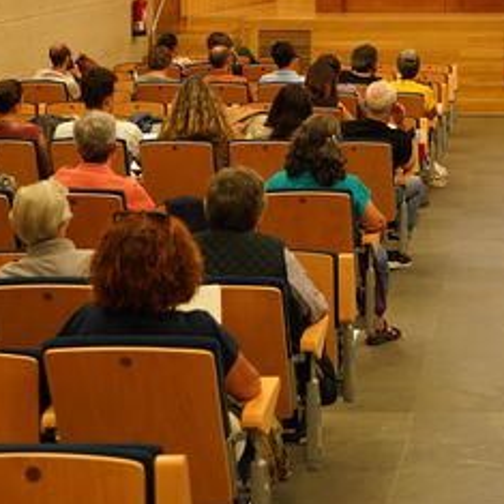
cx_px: 570
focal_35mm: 84
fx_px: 1384
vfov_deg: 19.9
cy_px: -31
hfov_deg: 19.7
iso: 640
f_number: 2.8
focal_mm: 29
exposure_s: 1/30
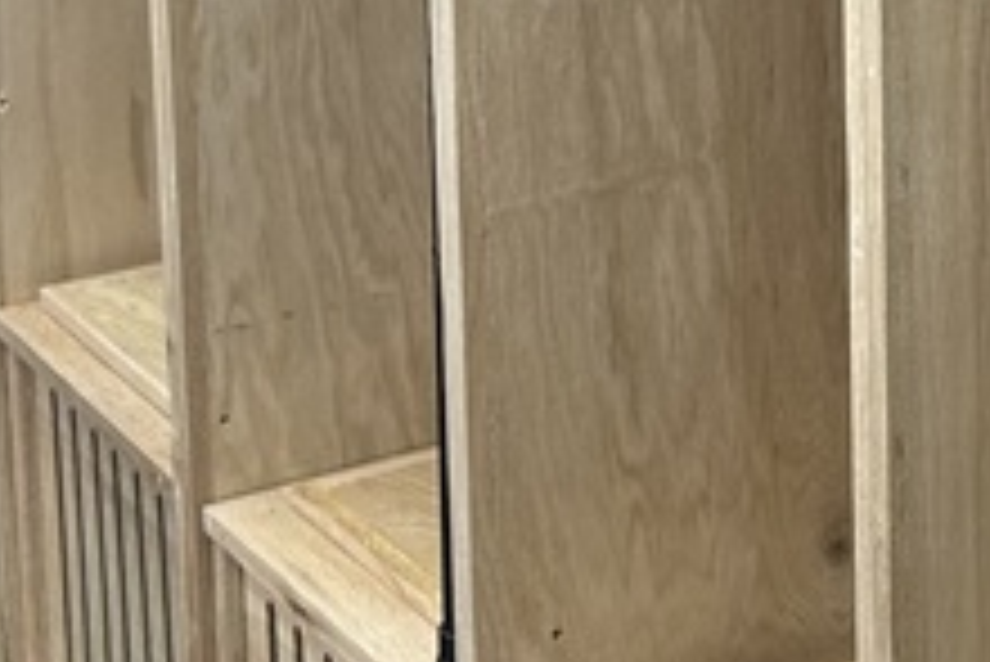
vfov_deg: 10.5
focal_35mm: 126
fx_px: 3467
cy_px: -347
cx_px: 1134
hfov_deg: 15.7
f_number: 1.5
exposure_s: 1/120
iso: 64
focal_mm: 5.7
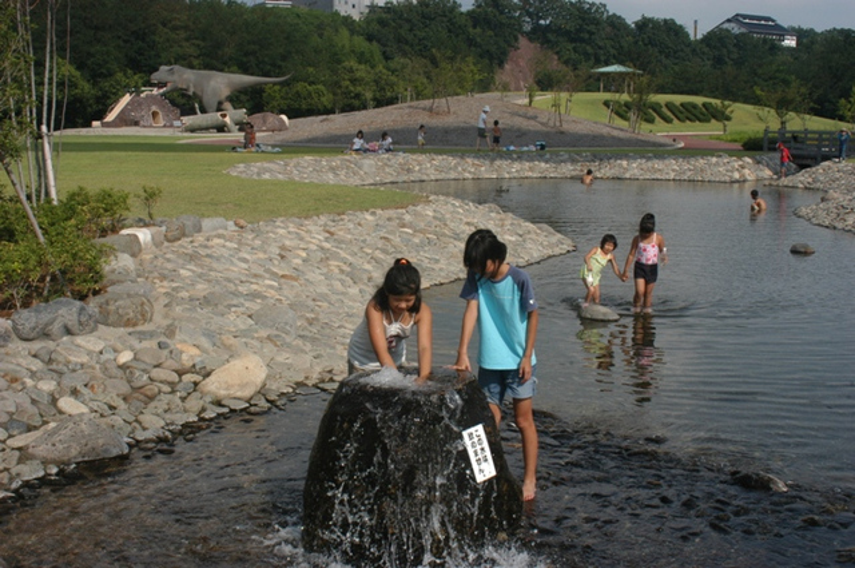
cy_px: 284
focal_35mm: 46
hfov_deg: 42.4
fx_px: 1103
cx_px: 428
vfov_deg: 28.9
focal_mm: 31
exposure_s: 1/640
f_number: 13
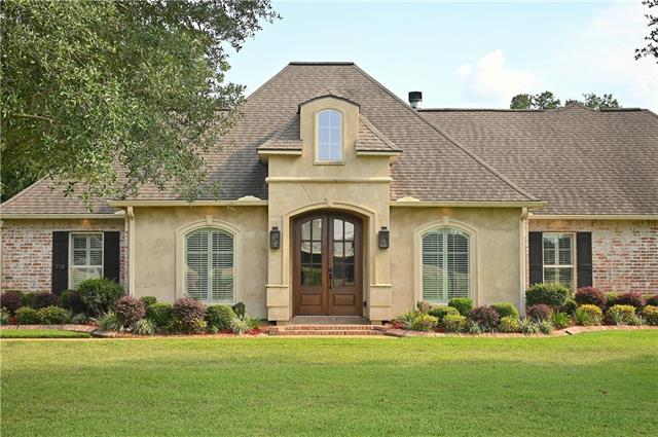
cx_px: 329
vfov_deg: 26.9
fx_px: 913
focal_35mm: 50
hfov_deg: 39.6
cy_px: 218
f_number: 7.1
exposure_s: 1/125
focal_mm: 50
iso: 125
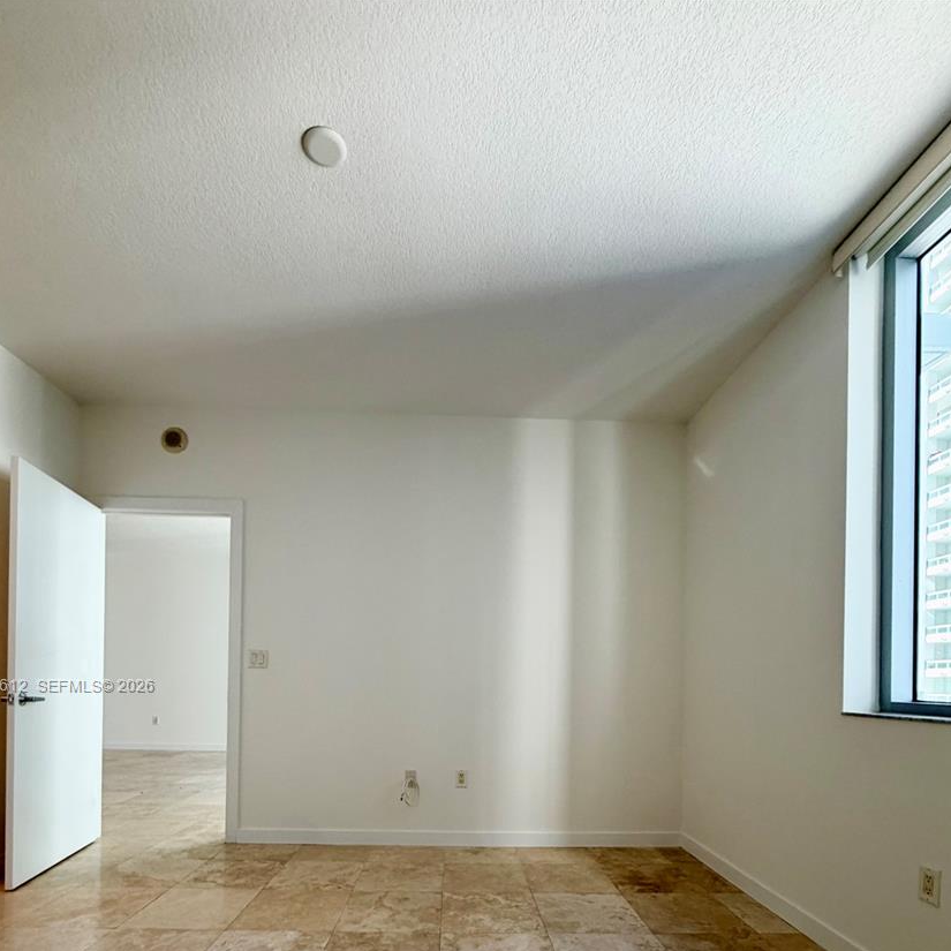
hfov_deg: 80.7
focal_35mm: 18
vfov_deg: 76.1
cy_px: 687
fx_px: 559
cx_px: 459
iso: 125
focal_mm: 2.22
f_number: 2.2
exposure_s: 1/120
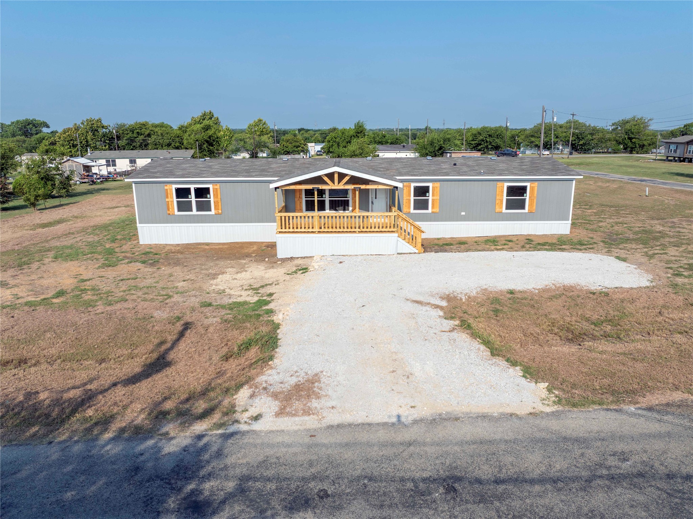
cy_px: 260
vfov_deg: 56.8
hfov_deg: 71.6
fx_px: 480
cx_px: 346
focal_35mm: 24
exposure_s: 1/400
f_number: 2.8
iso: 100
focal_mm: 12.29
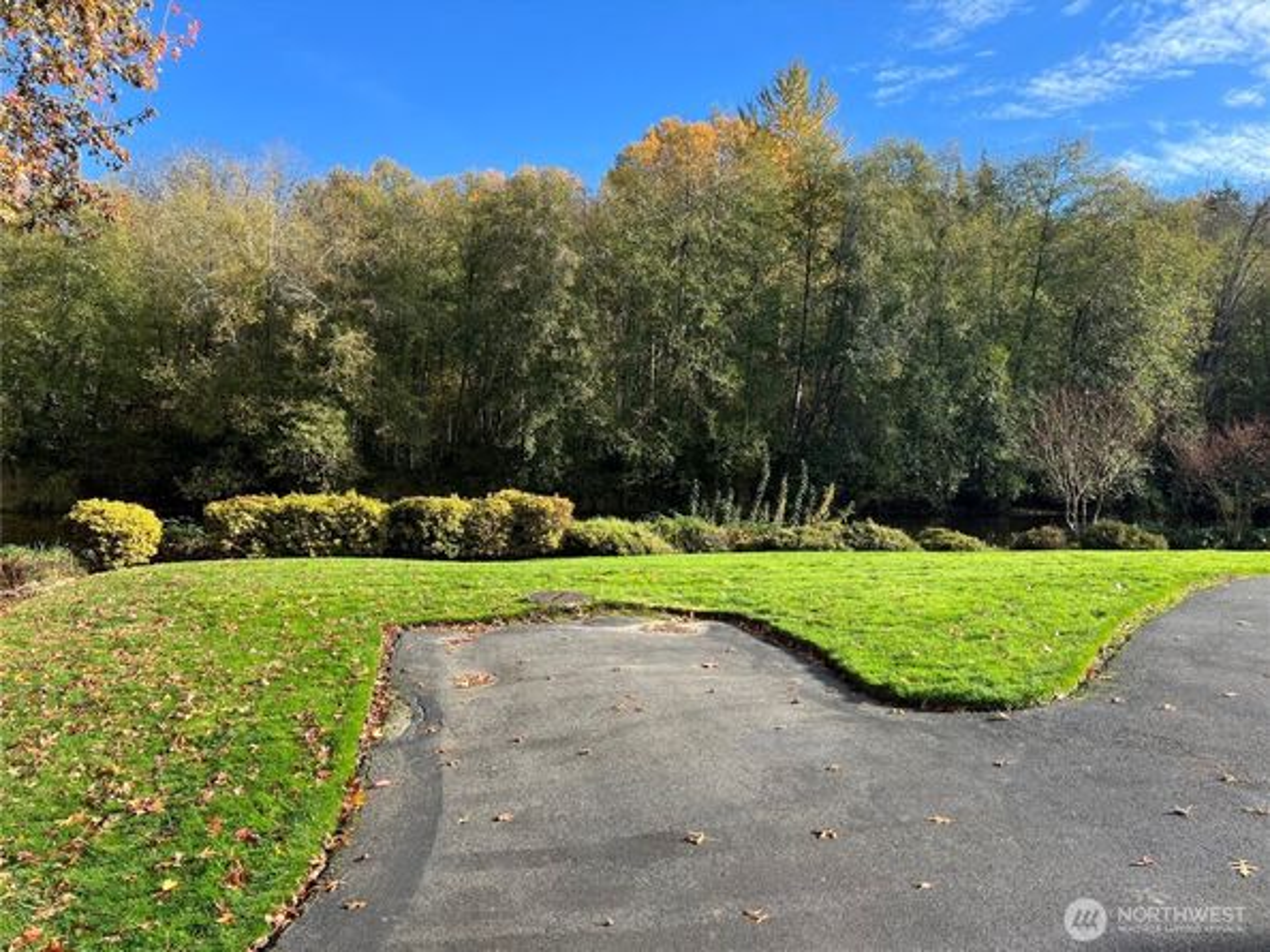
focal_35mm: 26
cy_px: 476
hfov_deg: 67.3
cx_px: 635
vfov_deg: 53.0
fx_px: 954
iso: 50
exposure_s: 1/1553
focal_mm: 5.7
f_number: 1.5
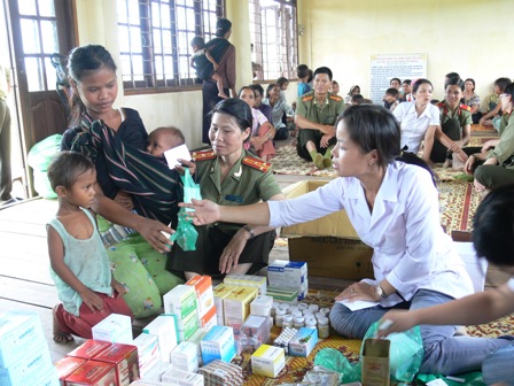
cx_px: 257
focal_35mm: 35
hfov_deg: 52.6
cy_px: 193
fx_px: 520
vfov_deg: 40.7
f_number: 2.8
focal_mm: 7.4
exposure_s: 1/30
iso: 80
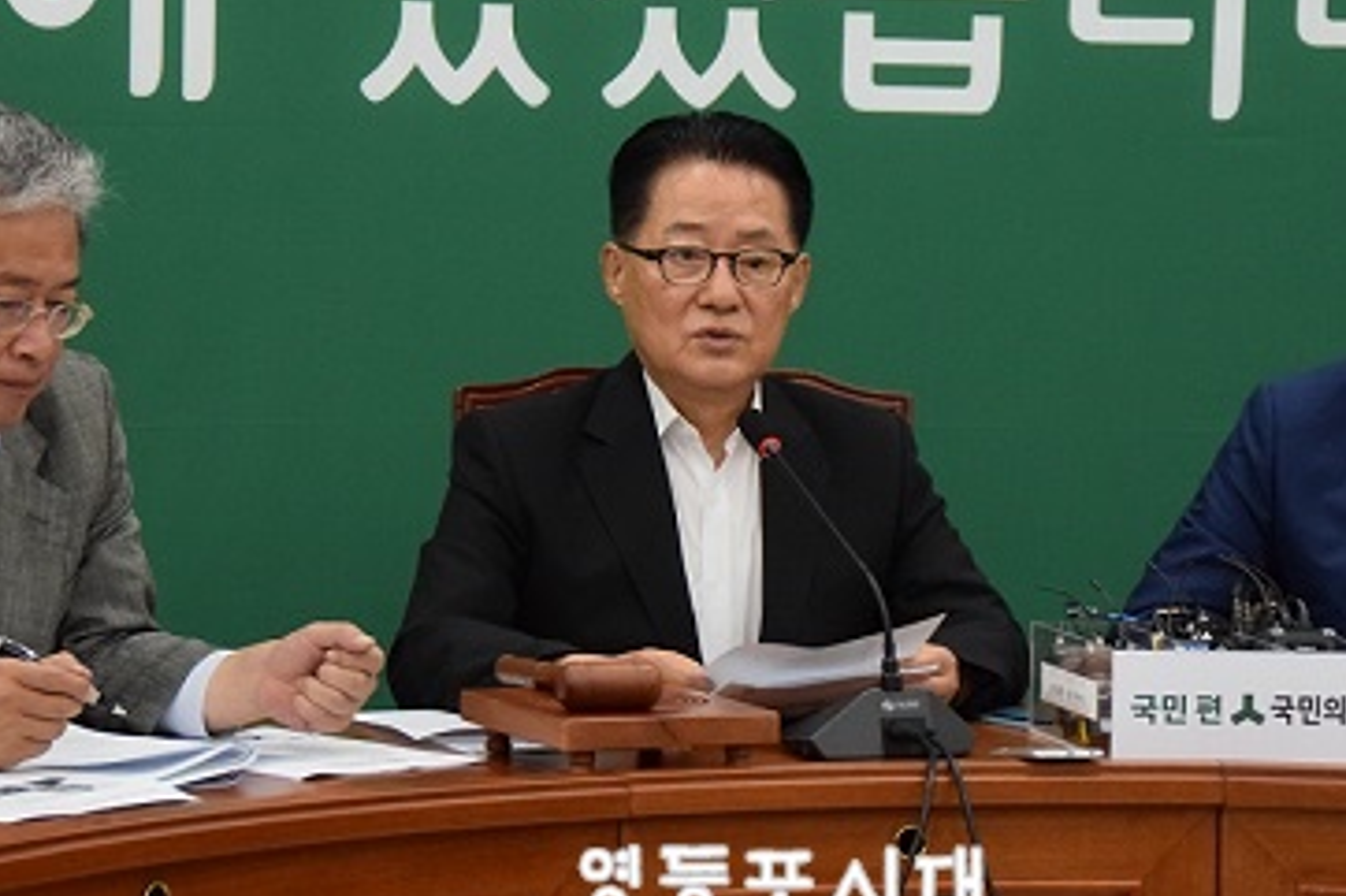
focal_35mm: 171
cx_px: 718
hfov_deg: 12.0
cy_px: 305
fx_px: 6381
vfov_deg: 8.0
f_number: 5
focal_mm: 75
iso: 3200
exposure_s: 1/320
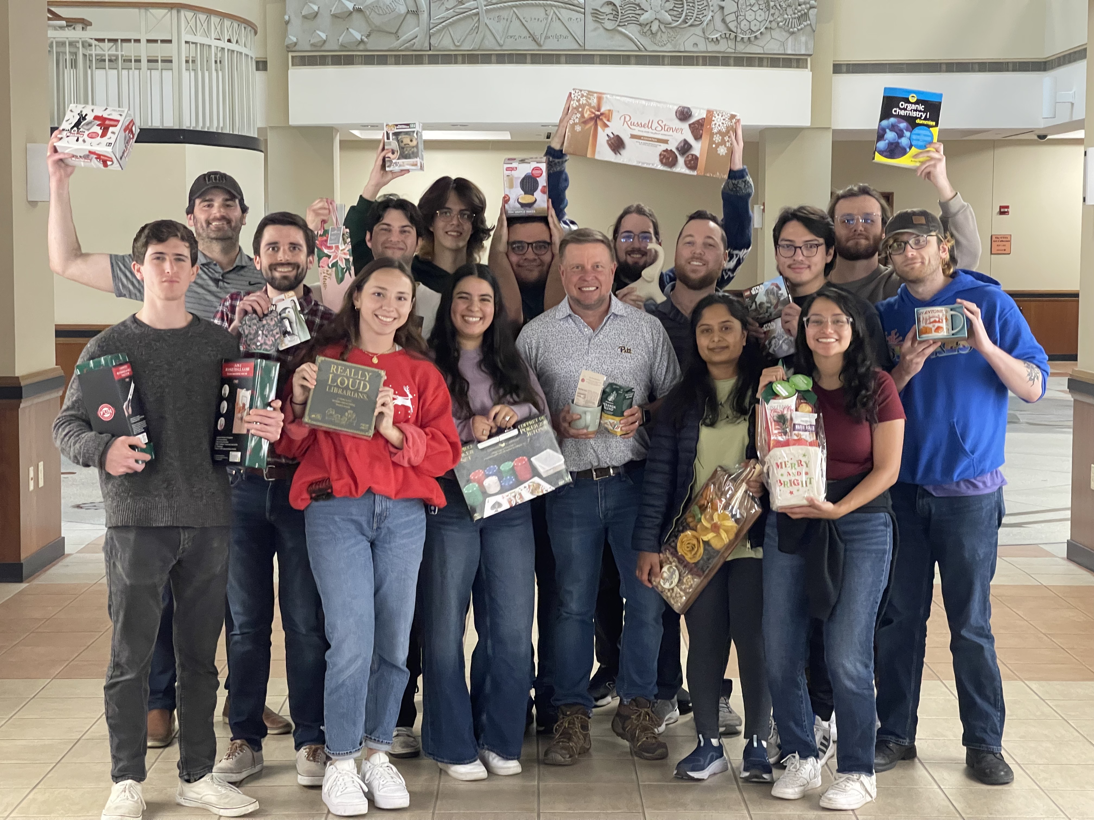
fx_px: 2023
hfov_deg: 30.3
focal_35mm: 64
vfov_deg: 22.9
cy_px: 410
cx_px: 547
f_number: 2.2
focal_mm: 7.5
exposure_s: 1/60
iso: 640
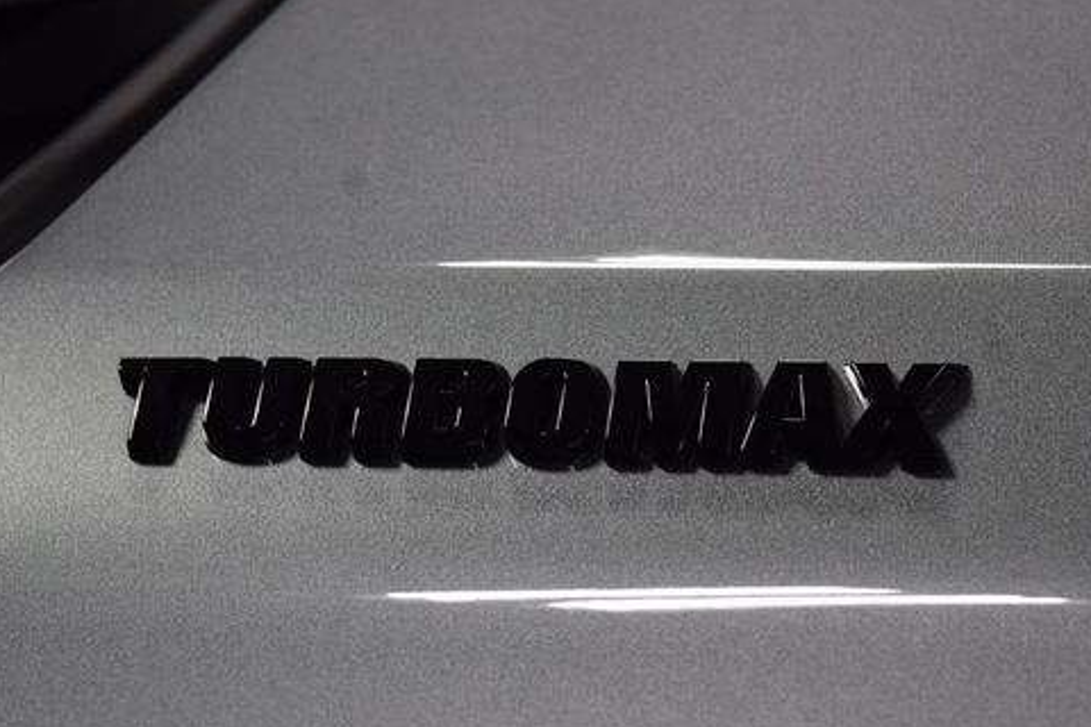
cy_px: 387
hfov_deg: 14.7
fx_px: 4242
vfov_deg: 9.8
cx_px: 534
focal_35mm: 140
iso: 400
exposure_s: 1/40
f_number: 7.1
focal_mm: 70
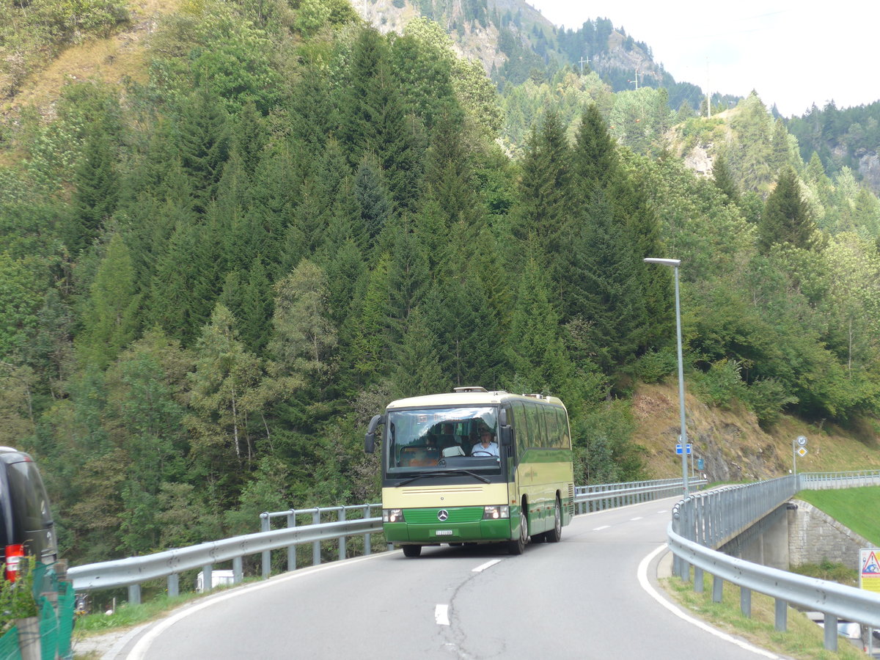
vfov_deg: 19.9
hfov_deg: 26.3
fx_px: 1881
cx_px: 440
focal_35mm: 74
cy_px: 330
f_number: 4.2
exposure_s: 1/160
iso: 80
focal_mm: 15
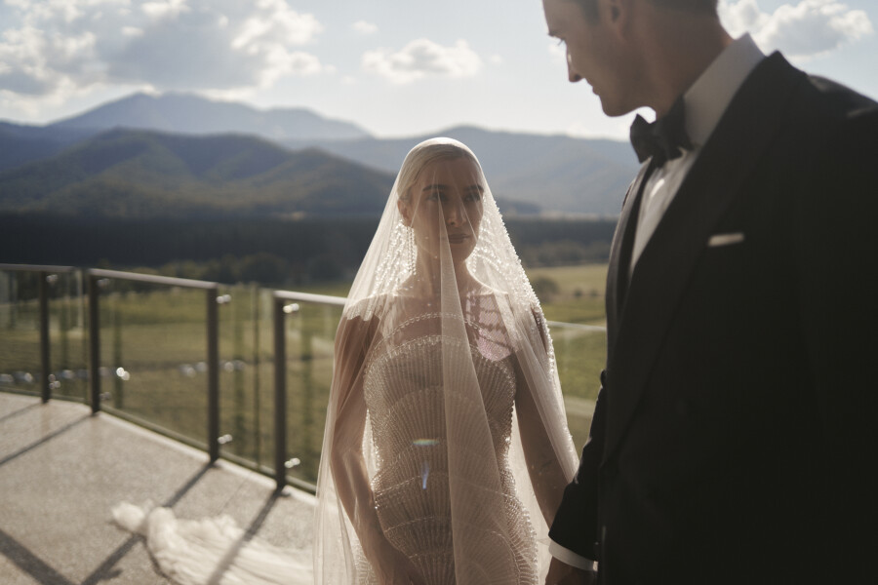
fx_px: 854
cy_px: 292
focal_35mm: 35
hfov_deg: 54.4
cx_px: 439
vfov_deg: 37.9
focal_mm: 35
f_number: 2
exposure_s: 1/3200
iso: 100
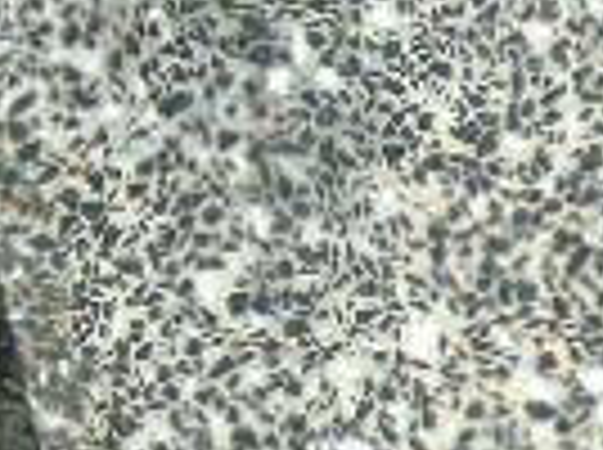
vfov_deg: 1.5
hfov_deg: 2.0
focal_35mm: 1014
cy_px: 356
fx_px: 17632
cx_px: 1386
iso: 80
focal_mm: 38
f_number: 4.7
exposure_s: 1/200
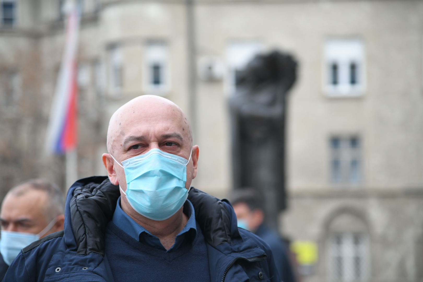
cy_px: 141
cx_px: 212
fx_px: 1410
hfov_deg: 17.1
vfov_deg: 11.4
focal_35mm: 120
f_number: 4
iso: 400
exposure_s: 1/400
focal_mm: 120
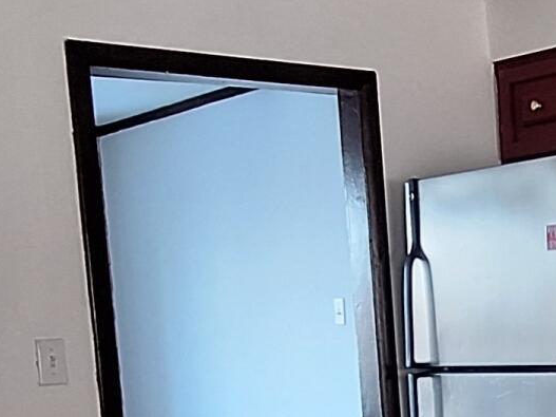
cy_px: 425
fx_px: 1188
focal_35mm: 74
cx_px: 632
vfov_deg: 19.3
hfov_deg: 24.3
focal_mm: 1.74
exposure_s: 1/40
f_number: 2.2
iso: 160
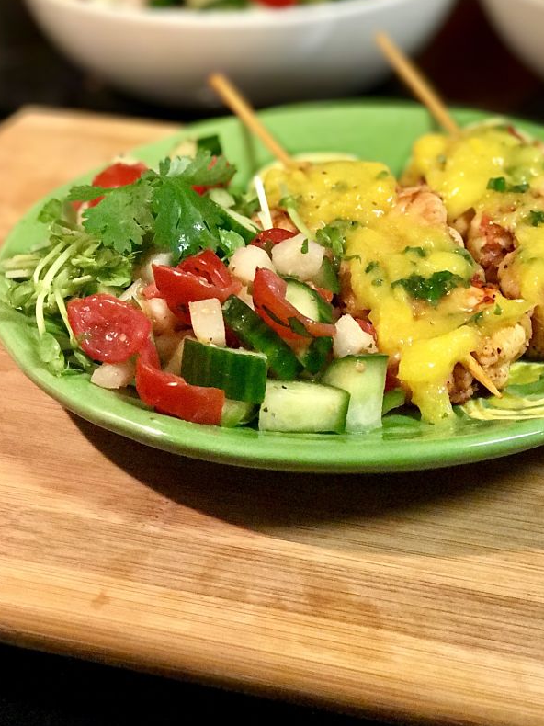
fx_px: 1614
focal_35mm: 77
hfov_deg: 19.1
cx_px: 346
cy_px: 263
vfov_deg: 25.3
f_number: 2.8
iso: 800
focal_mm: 6.6
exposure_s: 1/60
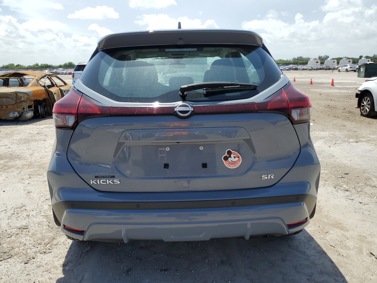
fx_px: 294
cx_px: 182
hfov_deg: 65.3
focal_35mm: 27
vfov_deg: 51.4
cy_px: 139
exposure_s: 1/3333
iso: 50
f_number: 1.5
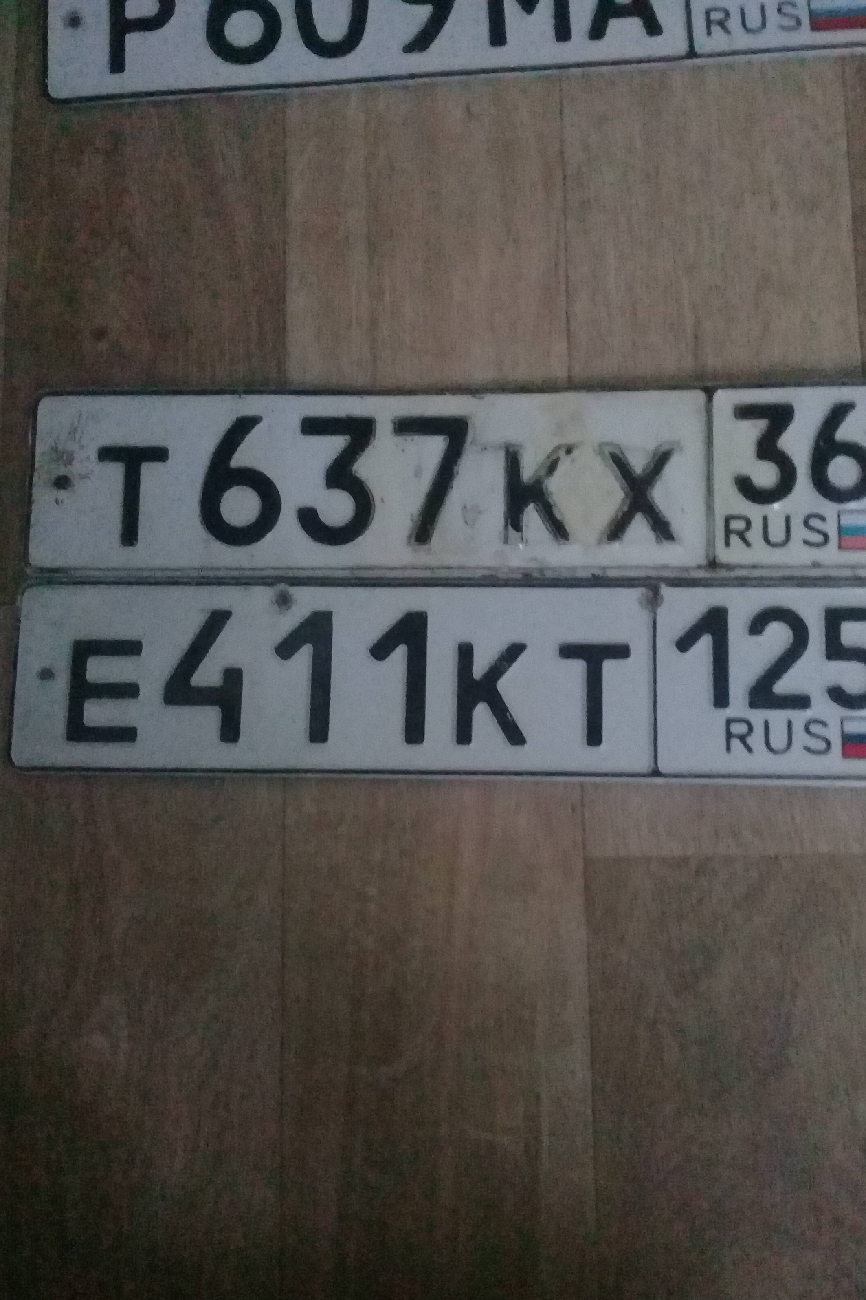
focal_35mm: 33
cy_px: 665
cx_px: 487
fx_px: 1191
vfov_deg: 57.2
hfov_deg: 39.9
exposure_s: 1/17
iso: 1250
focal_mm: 3.3
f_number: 2.2
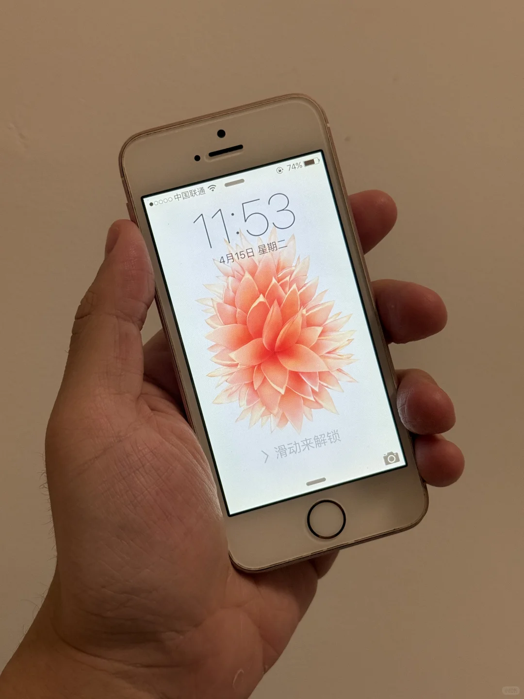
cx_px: 262
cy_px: 350
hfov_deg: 30.3
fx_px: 969
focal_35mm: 48
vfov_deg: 39.7
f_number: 1.78
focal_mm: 6.76
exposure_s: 1/124
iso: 50
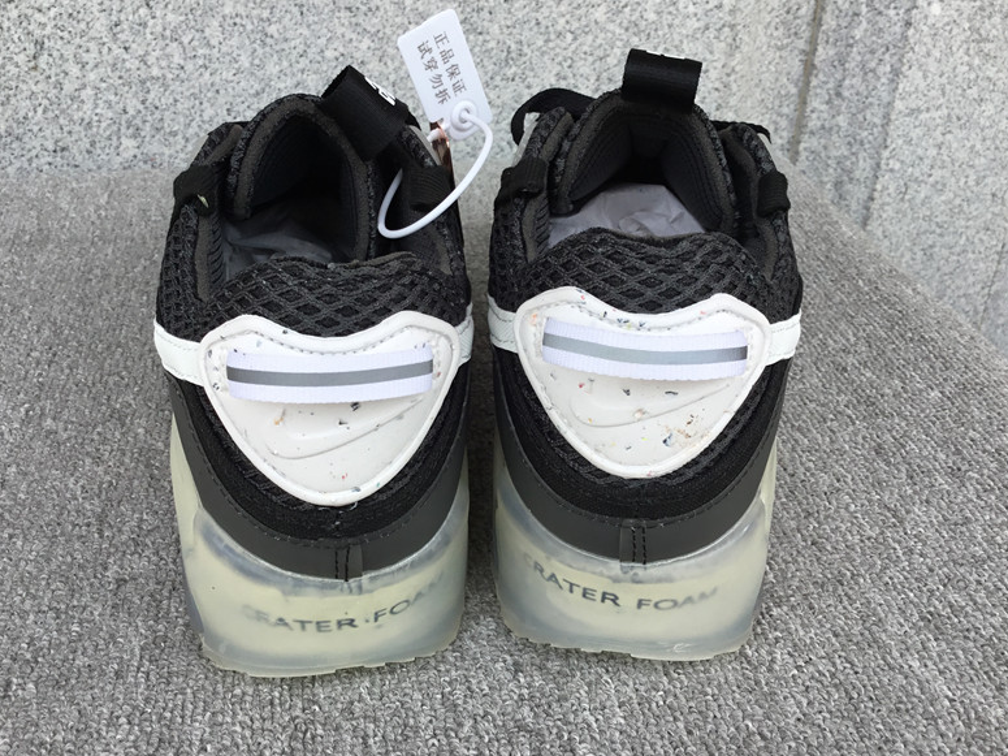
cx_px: 497
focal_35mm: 36
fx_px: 1048
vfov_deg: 39.6
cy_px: 356
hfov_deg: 51.4
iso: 25
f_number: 2.4
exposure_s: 1/347
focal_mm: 3.3
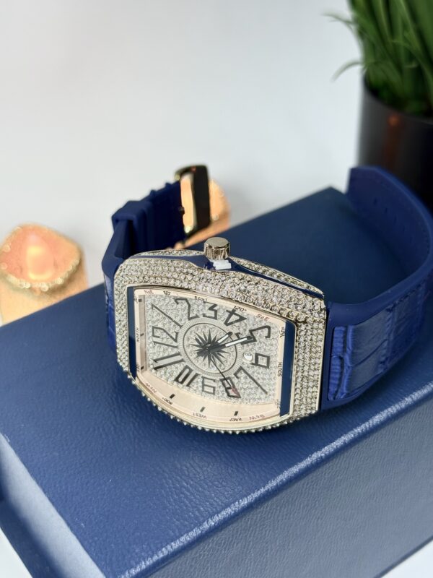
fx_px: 801
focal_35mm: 48
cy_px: 289
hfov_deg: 30.3
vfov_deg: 39.7
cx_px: 216
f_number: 1.78
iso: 50
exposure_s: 1/100
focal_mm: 6.76
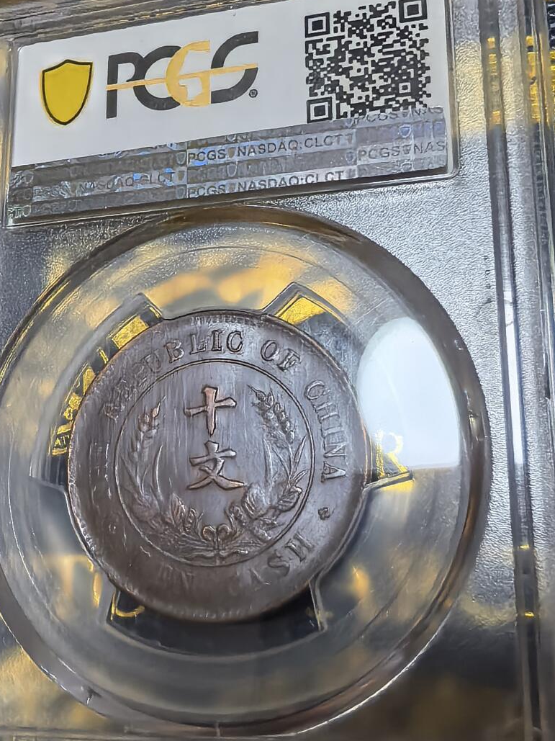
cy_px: 387
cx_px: 216
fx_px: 898
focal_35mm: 42
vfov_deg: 44.8
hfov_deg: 34.2
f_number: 2.2
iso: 125
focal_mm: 1.68
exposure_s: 1/33.3
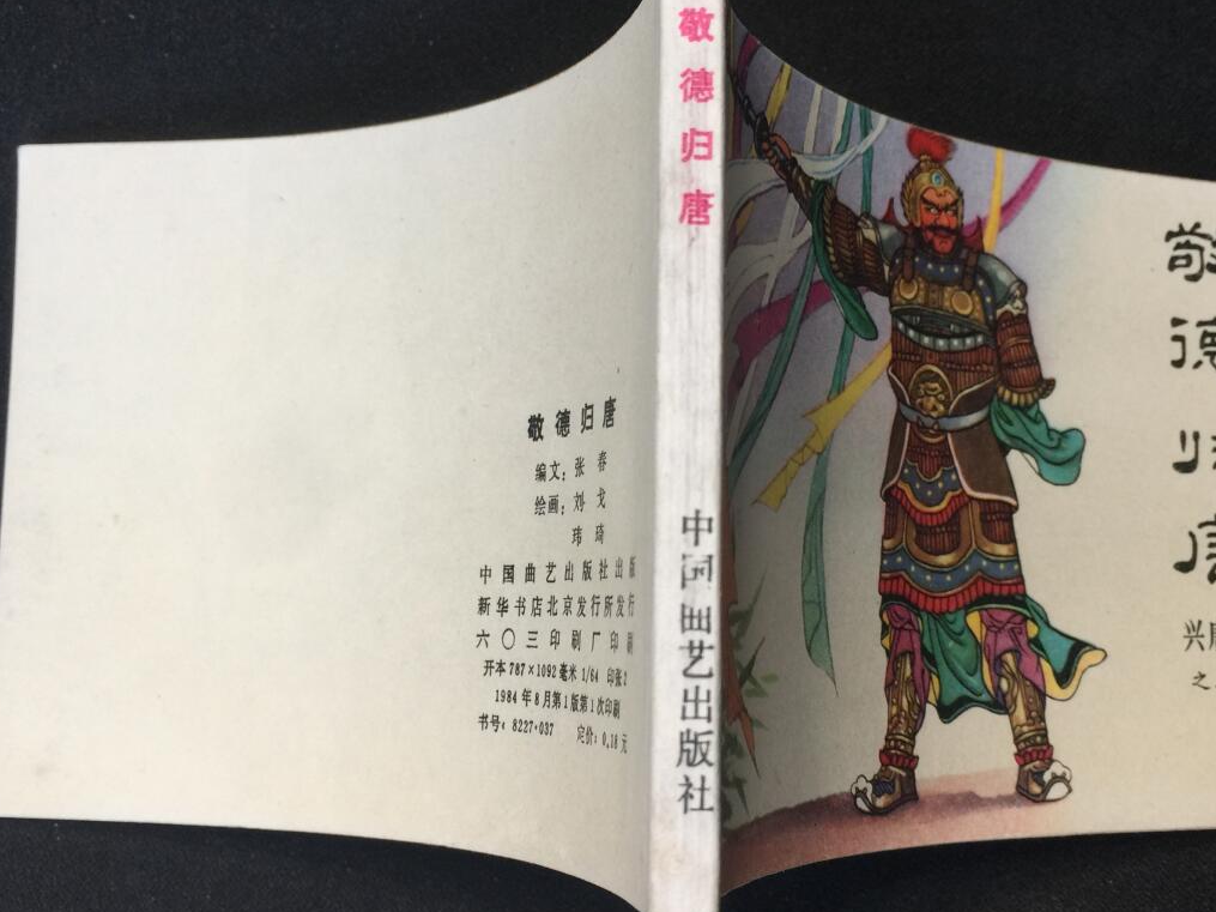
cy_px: 445
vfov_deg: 36.0
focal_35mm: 40
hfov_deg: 46.7
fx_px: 1405
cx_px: 666
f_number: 2.2
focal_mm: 4.15
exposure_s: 1/33
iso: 32
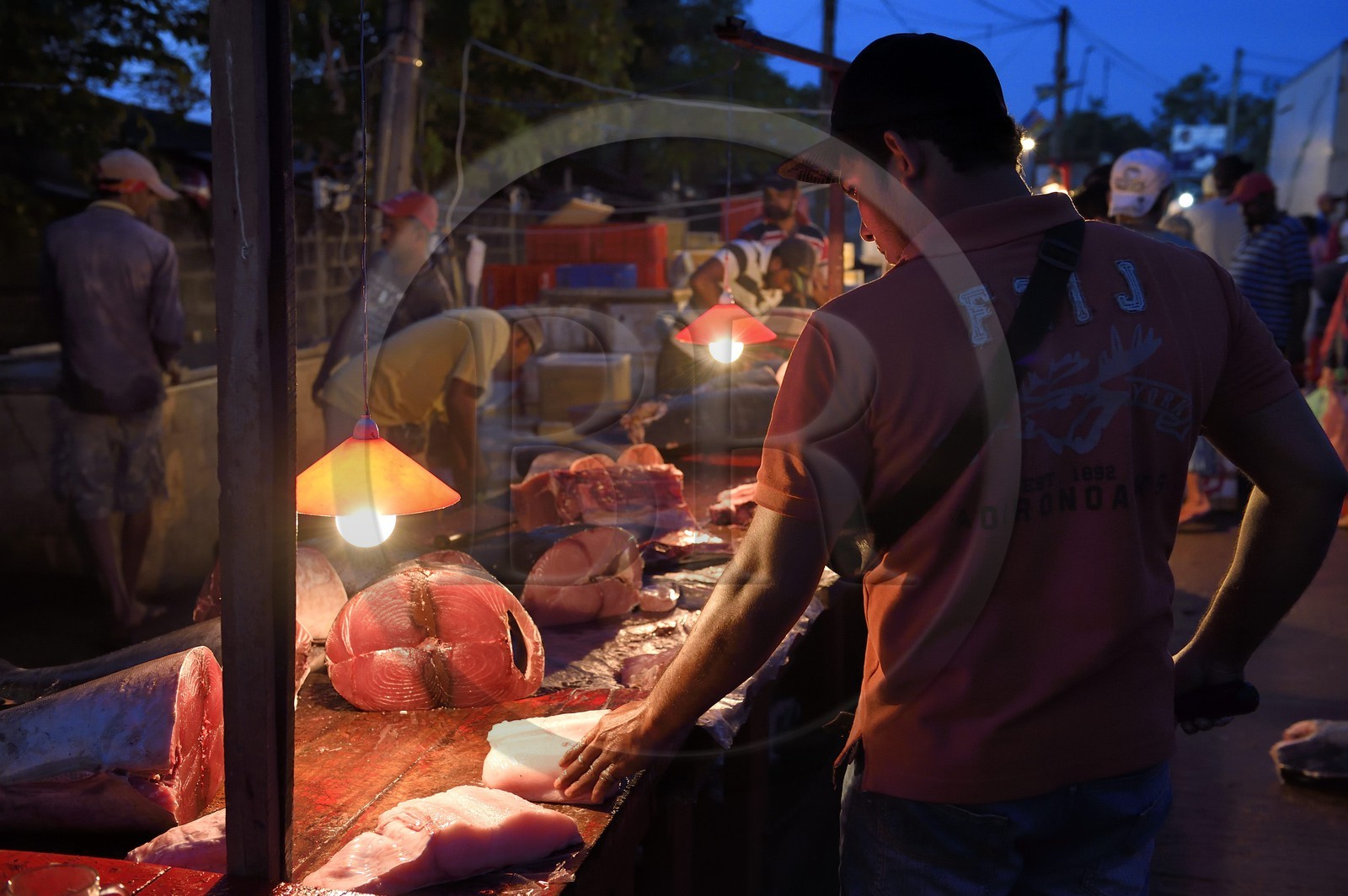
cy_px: 448
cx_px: 674
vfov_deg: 35.0
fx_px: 1422
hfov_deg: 50.7
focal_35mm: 38
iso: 2000
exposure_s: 1/160
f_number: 4.5
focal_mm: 38
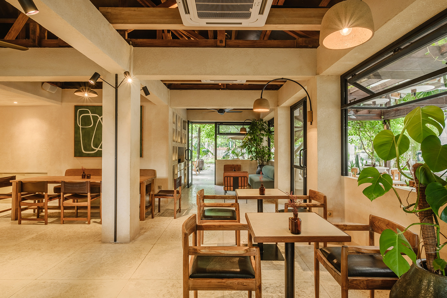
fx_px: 236
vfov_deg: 64.5
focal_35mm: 19
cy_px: 149
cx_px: 224
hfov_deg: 86.9
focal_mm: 12.6
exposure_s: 1/9
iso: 320
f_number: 9
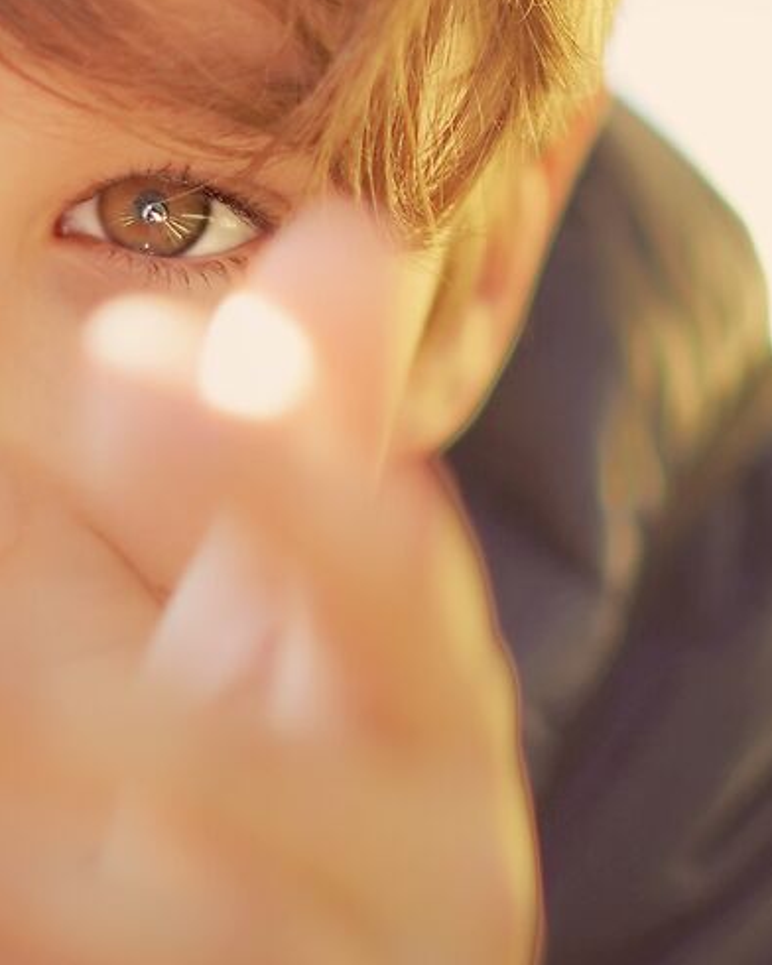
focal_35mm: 230
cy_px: 242
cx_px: 691
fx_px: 6569
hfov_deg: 6.7
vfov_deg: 8.4
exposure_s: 1/125
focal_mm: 50
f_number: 1.8
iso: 160
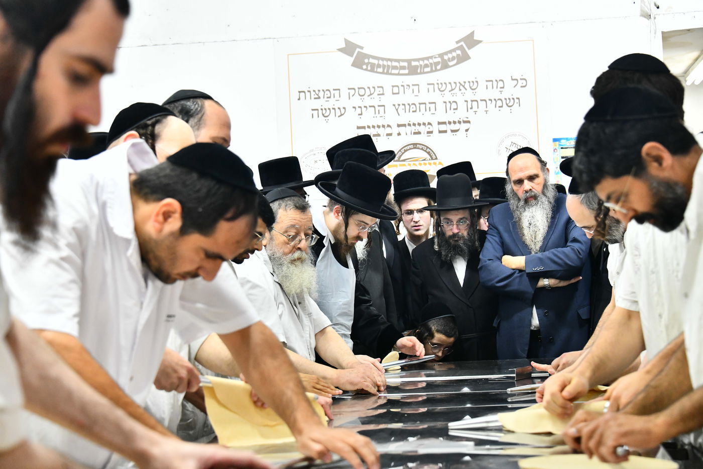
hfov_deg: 26.0
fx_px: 1523
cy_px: 234
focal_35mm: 78
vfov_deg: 17.5
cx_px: 352
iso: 2500
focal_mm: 78
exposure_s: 1/160
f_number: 5.6
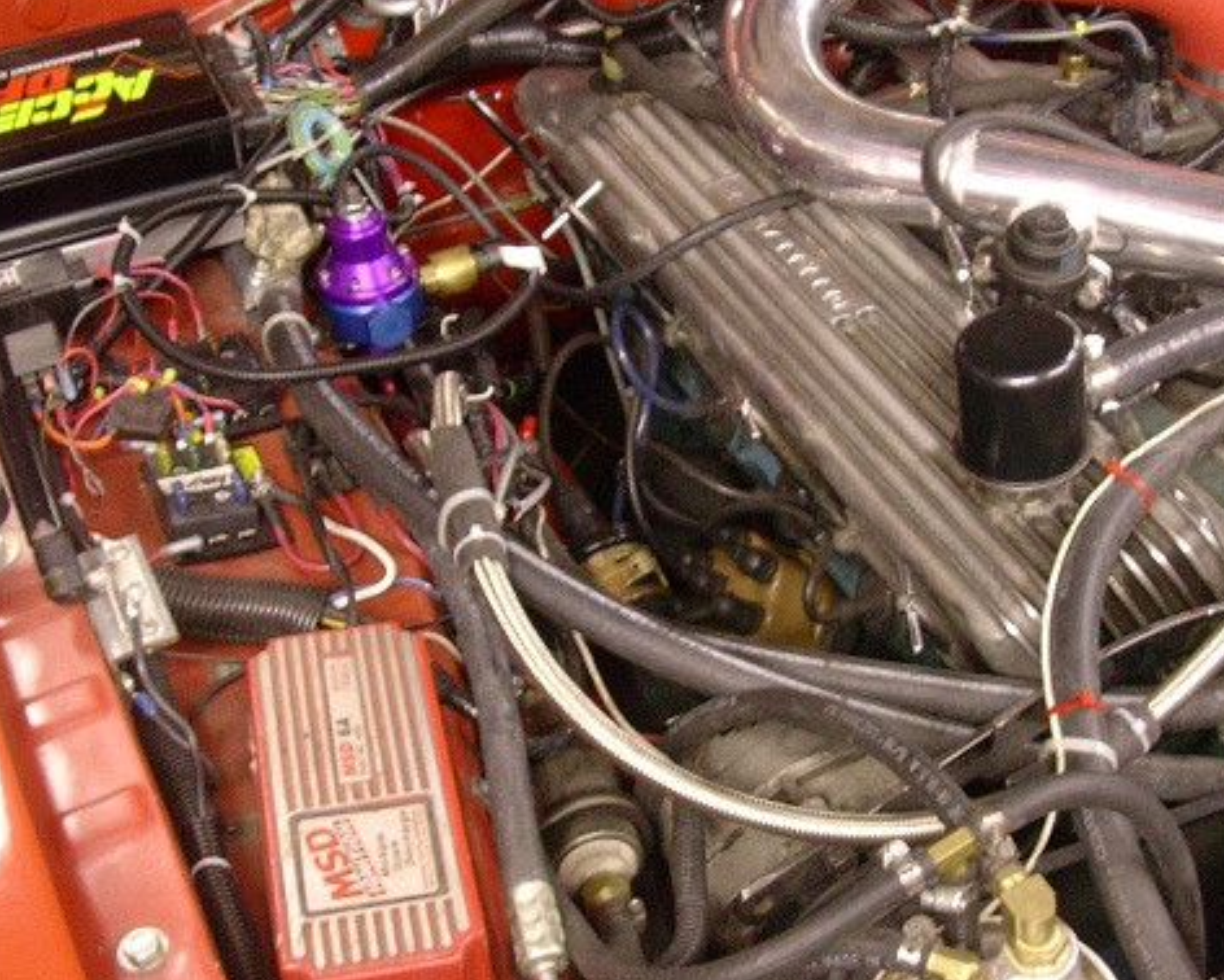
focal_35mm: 54
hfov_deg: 34.6
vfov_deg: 28.1
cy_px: 436
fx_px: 1957
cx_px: 762
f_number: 2.7
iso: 84
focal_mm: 5.6
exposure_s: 1/4
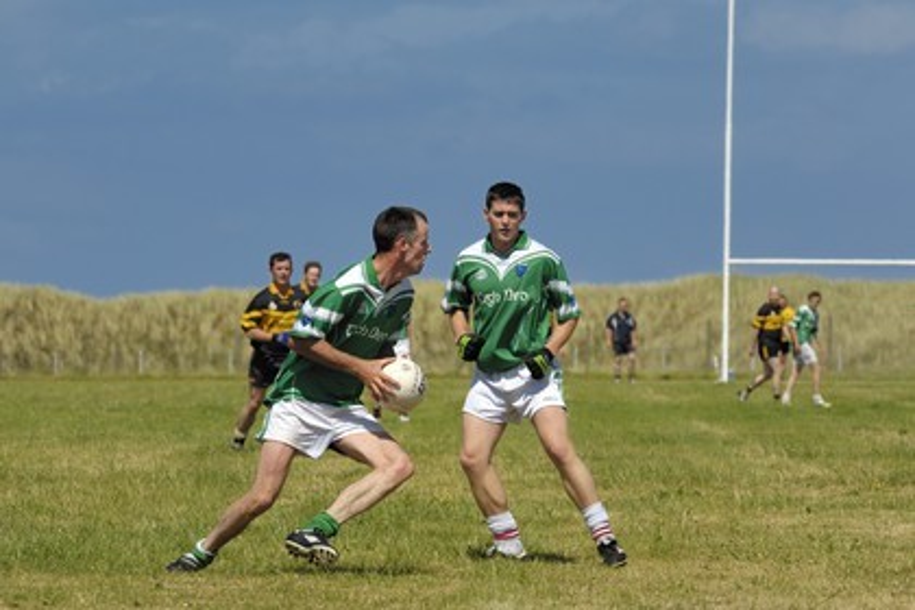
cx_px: 458
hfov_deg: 9.1
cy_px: 305
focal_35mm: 225
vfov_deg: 6.1
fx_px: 5718
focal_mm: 150
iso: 100
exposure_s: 1/800
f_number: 6.3
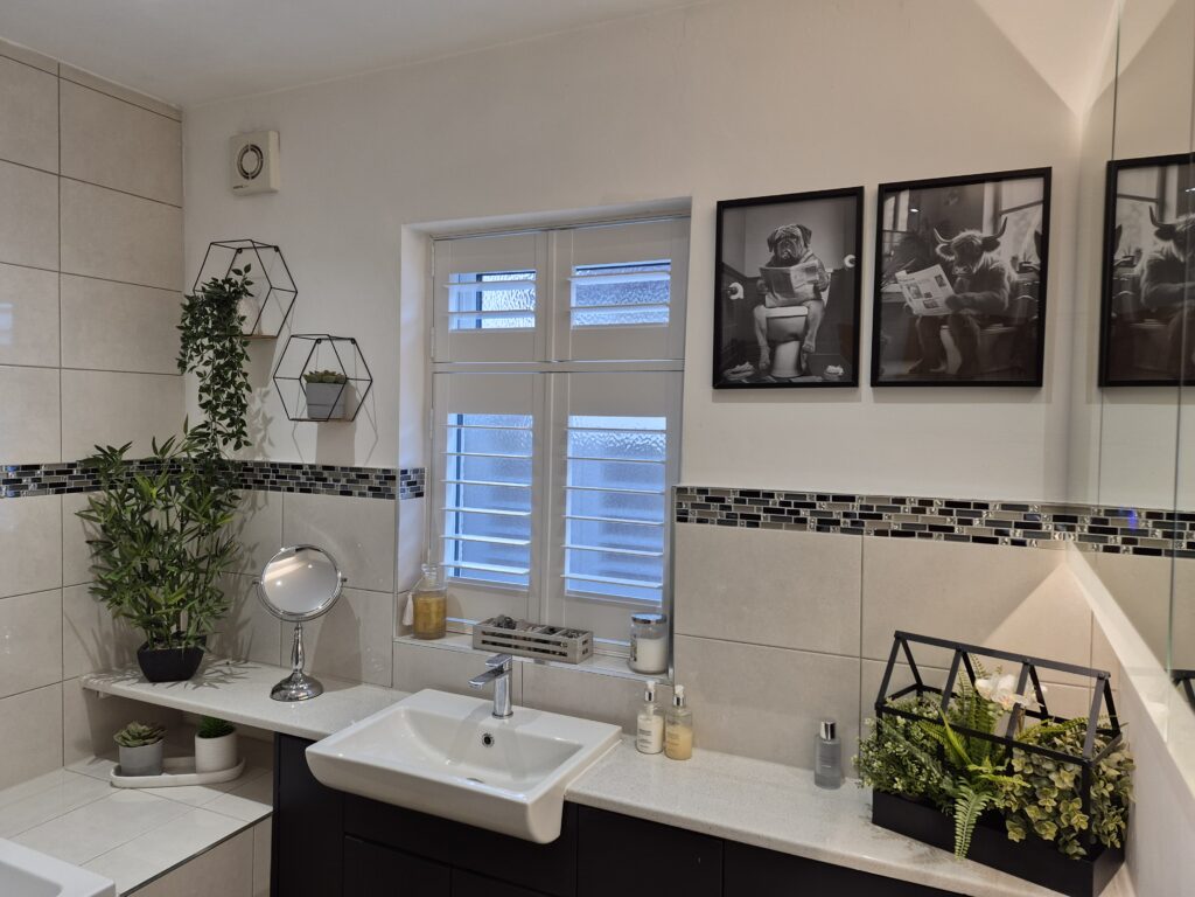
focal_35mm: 23
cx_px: 598
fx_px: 794
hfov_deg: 73.9
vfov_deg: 58.9
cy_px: 448
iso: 100
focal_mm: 5.4
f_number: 1.8
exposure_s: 1/100
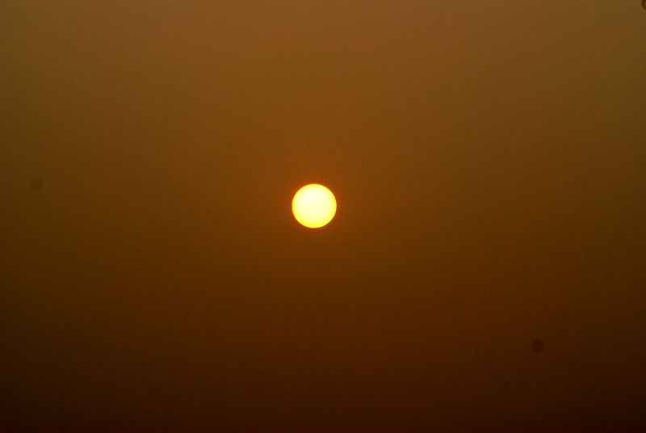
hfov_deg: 8.6
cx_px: 323
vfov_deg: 5.7
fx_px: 4313
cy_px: 216
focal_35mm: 240
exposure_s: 1/250
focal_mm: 160
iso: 100
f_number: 6.3
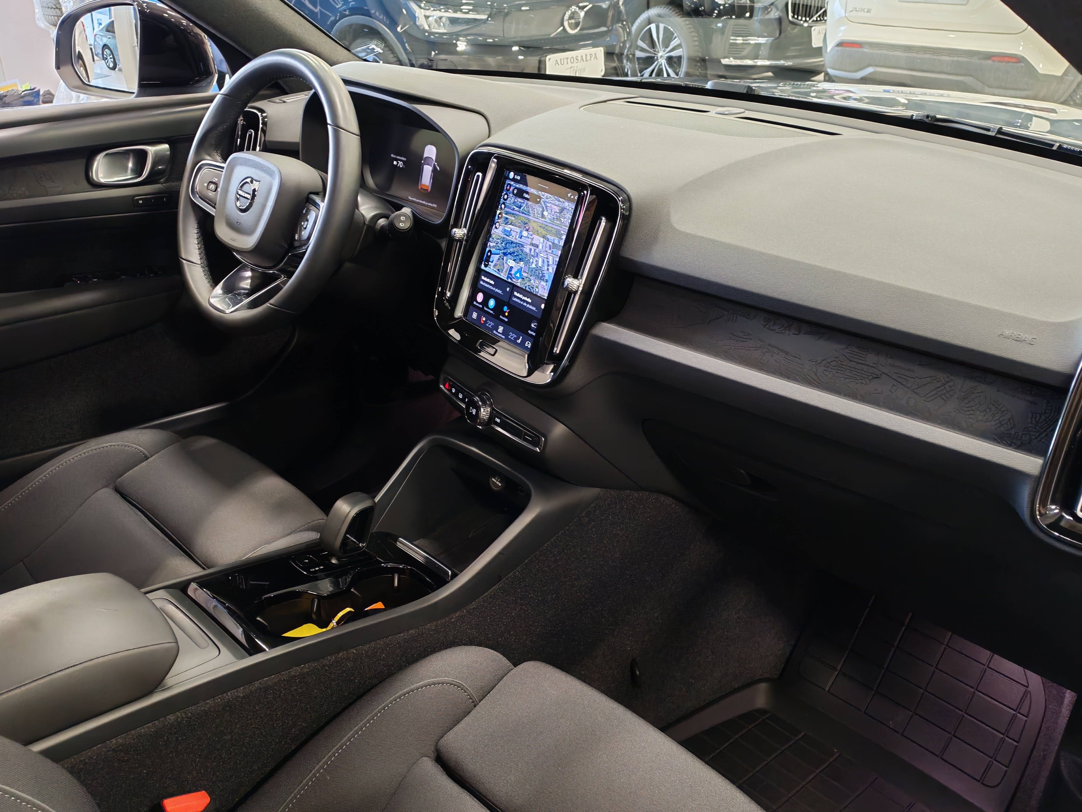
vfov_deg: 42.9
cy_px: 406
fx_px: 1031
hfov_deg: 55.4
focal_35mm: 33
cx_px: 541
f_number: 1.9
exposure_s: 1/50
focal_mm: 6.12
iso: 798
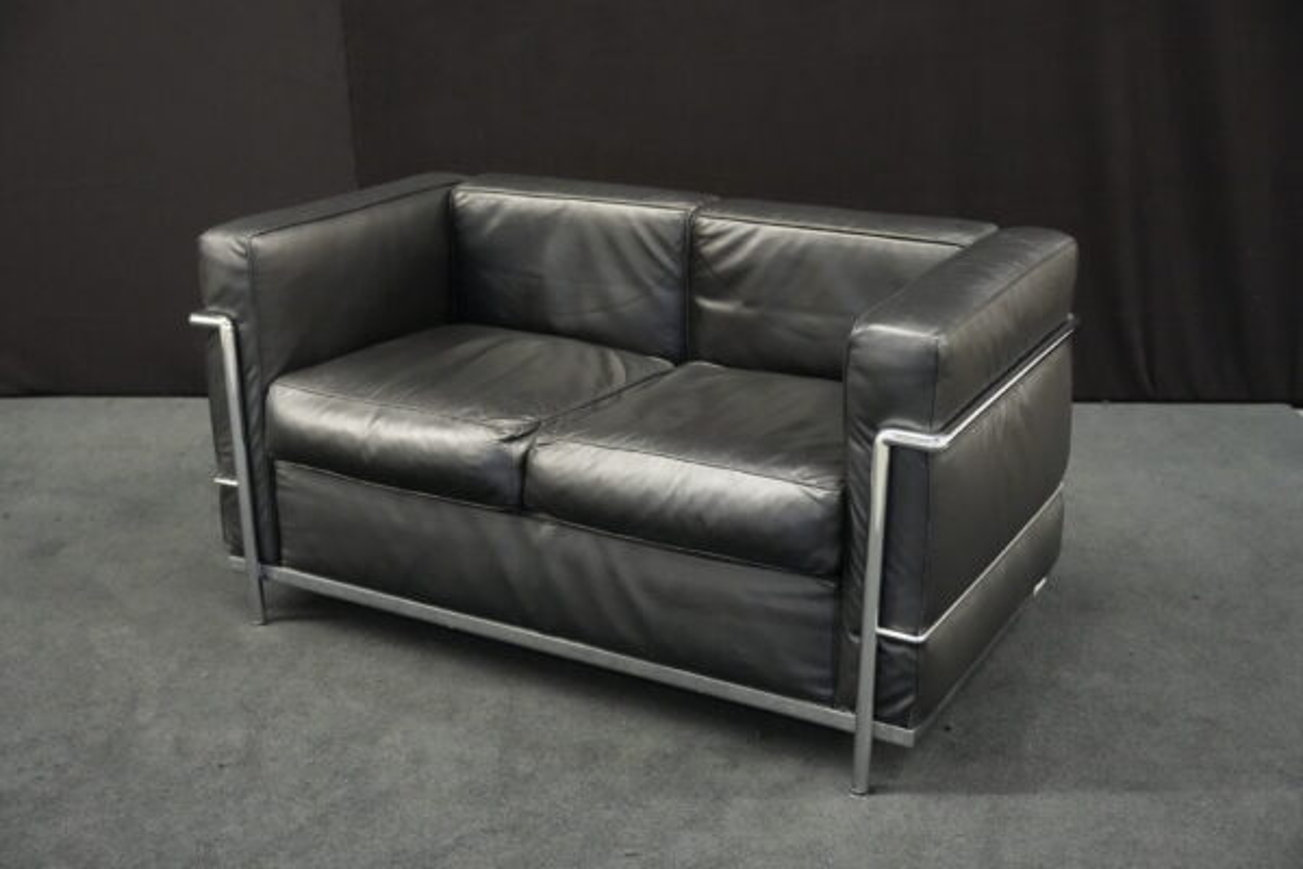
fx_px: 1556
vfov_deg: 31.2
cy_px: 434
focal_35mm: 43
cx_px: 652
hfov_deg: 45.4
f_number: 4
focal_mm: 43
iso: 12800
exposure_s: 1/100
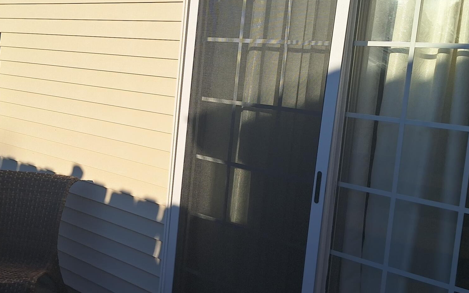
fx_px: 626
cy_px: 134
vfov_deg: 26.3
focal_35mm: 49
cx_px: 141
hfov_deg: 40.3
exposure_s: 1/4386
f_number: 1.8
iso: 25
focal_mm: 5.54
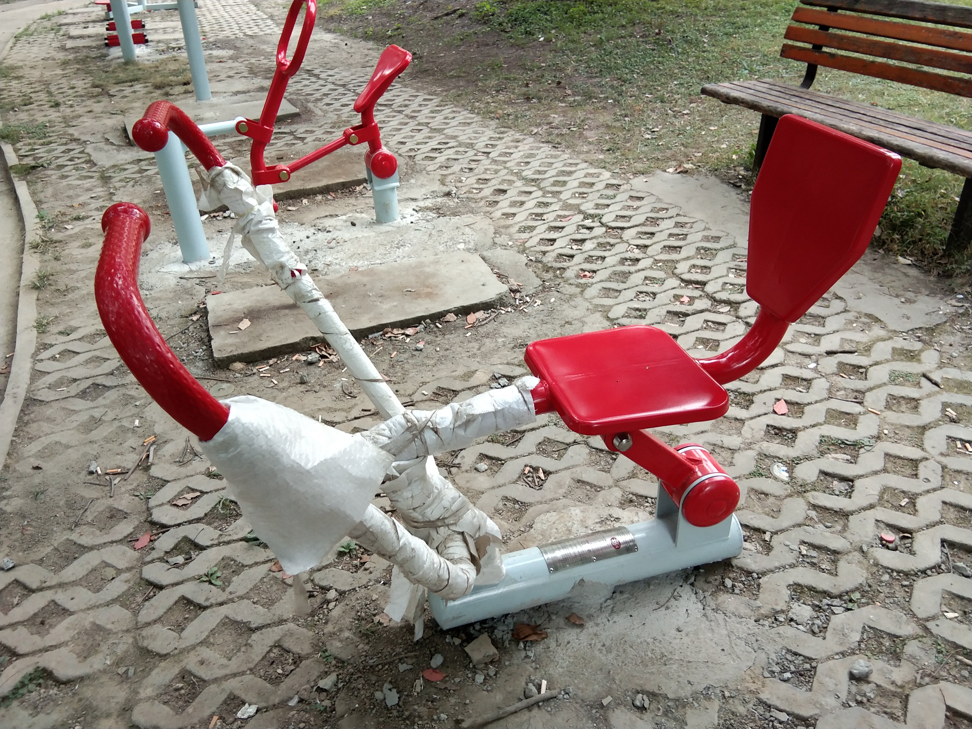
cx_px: 486
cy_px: 364
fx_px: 870
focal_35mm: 31
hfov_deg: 58.4
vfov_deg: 45.4
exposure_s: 1/50
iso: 250
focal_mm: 3.69
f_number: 2.2
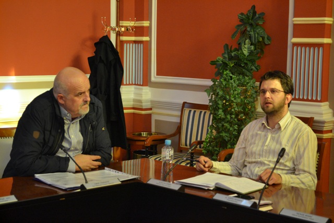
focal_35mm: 69
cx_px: 167
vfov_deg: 19.7
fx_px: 640
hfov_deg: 29.2
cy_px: 112
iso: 2200
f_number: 5.3
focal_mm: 46
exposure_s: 1/60
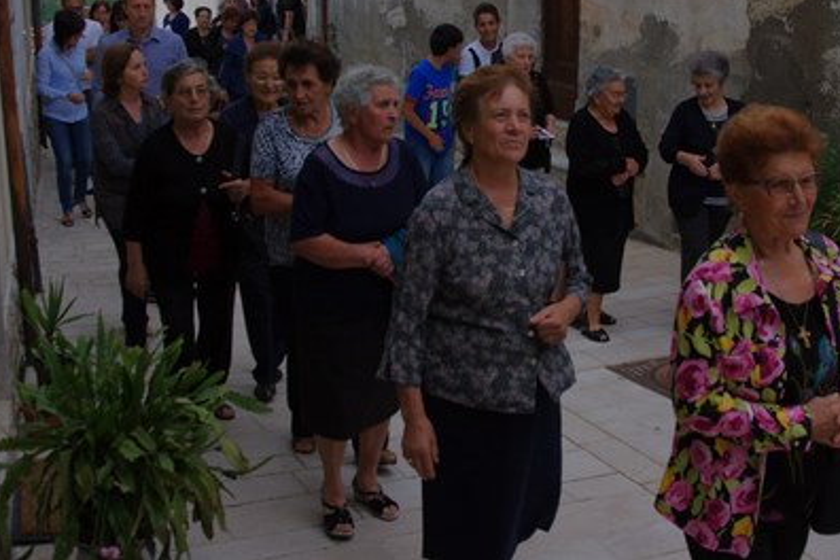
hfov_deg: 37.4
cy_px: 209
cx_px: 501
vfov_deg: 25.4
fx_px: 1237
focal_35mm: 53
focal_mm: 28
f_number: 6.3
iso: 800
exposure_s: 1/200
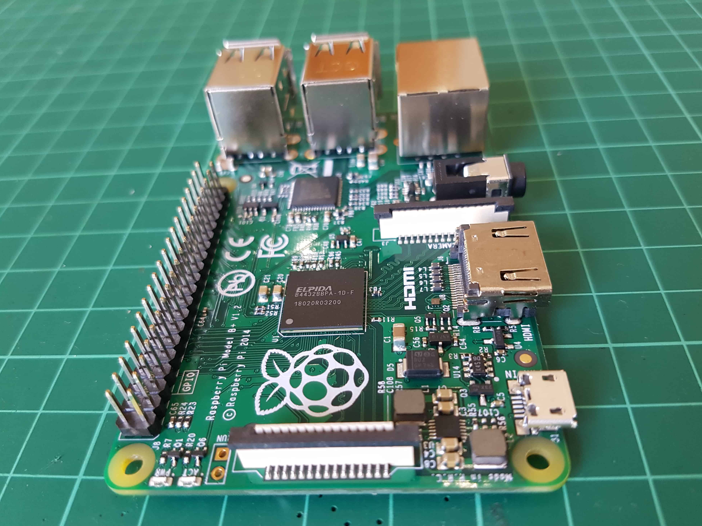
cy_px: 272
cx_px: 358
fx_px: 548
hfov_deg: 65.3
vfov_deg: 51.3
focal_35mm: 27
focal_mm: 4.2
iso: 200
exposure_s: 1/50
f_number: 1.7
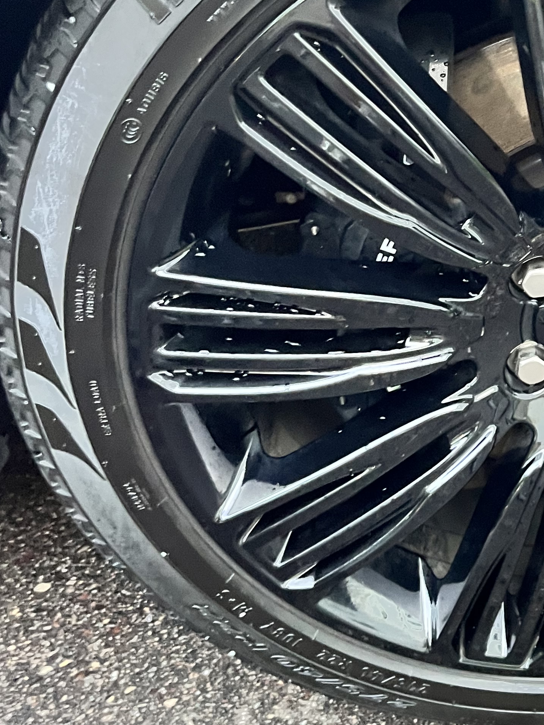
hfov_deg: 25.2
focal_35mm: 55
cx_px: 556
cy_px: 267
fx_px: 1152
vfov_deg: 34.7
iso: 500
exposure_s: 1/30
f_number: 1.6
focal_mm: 5.1
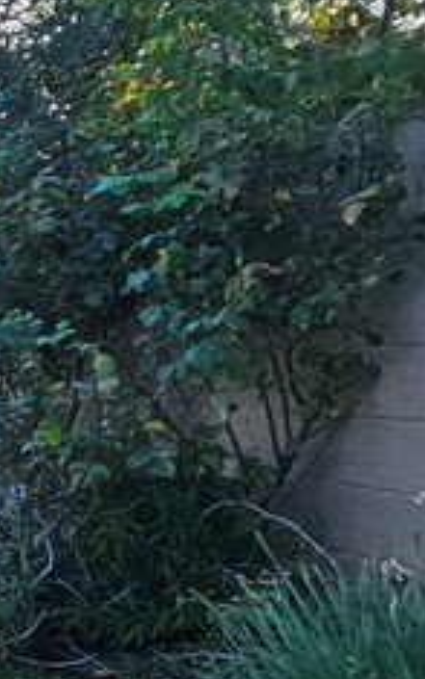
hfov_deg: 10.0
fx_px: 1111
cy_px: 396
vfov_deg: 33.9
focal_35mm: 60
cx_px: -1003
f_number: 2.2
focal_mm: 2.2
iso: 50
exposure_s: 1/463
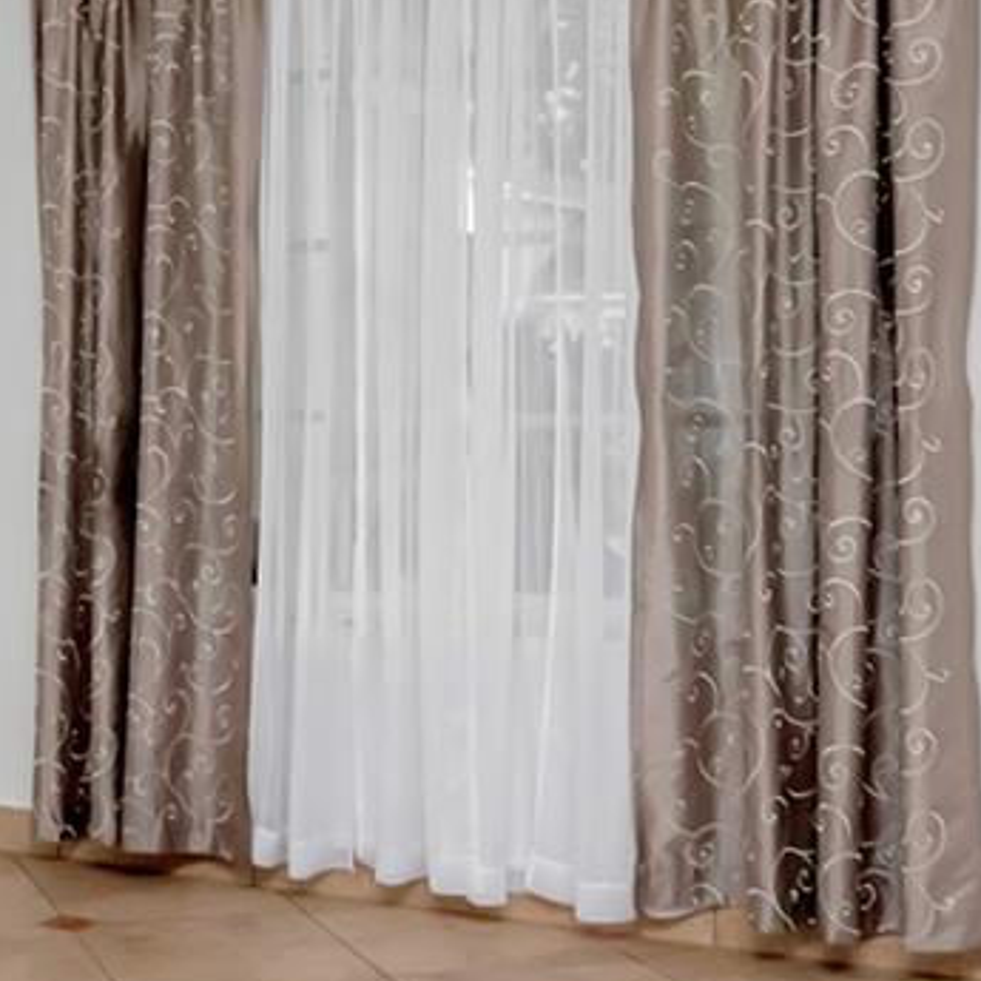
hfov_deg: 25.4
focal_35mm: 65
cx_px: 34
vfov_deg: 26.5
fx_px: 2083
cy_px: 446
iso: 1000
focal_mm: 11
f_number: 9
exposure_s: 1/200
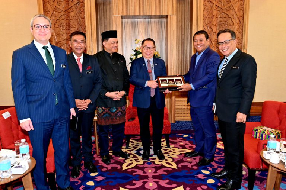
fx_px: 254
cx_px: 143
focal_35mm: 32
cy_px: 95
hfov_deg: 58.7
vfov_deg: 41.1
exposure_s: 1/60.2
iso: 2000
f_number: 9
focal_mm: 32
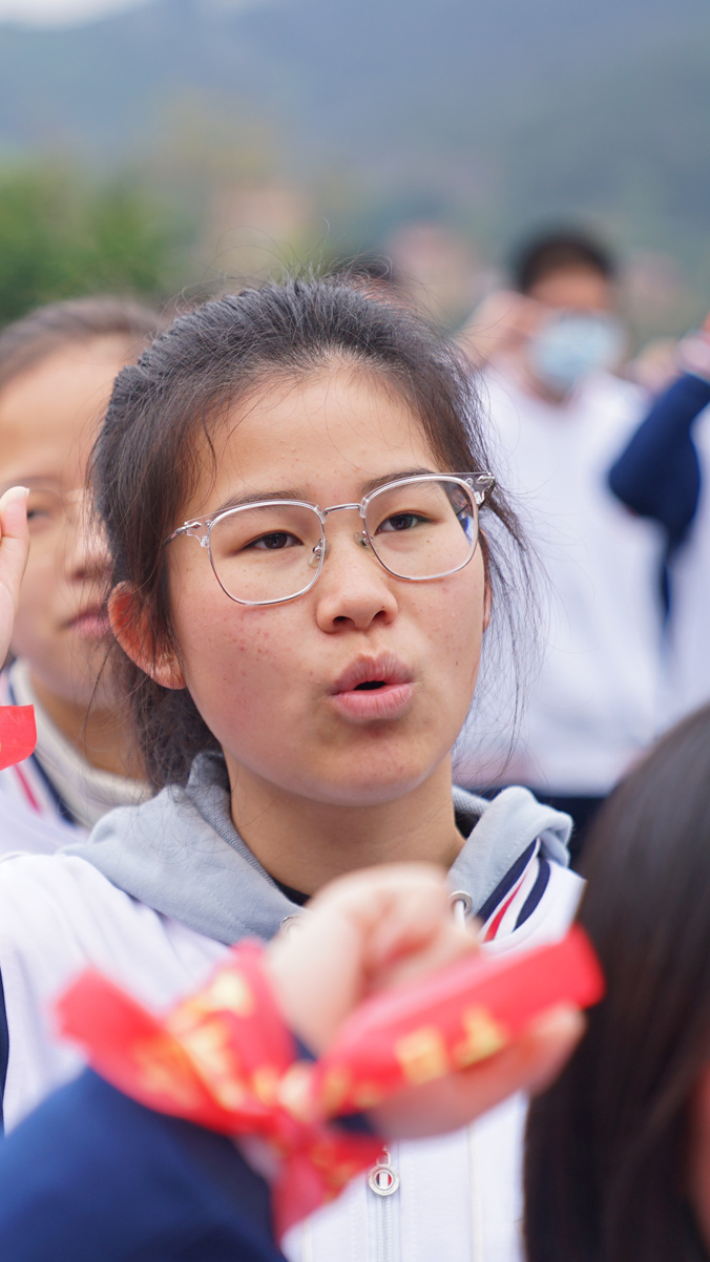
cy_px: 648
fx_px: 4084
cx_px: -156
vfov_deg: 17.6
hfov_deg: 9.8
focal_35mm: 122
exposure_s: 1/200
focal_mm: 70
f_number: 2.8
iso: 100
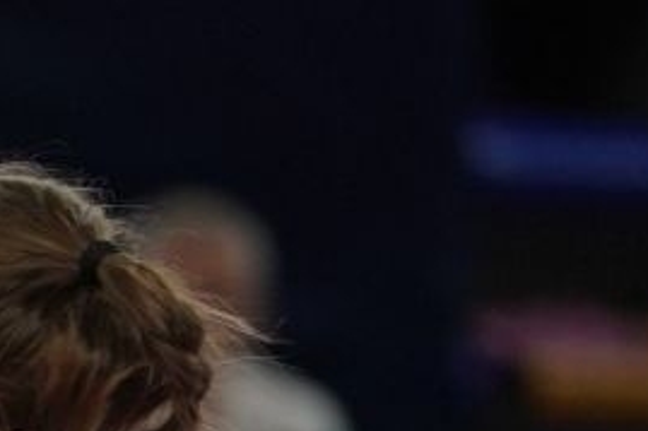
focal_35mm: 1340
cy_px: 1194
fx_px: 24104
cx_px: -347
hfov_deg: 1.5
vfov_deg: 1.0
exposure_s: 1/1000
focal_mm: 200
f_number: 2.8
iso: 1250
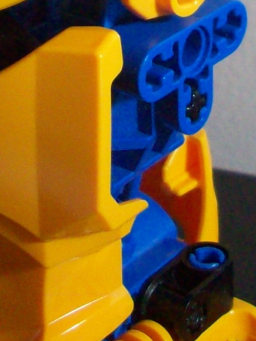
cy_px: -219
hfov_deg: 10.3
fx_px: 1420
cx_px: 144
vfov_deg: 12.8
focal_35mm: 144
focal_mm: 6.2
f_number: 2.8
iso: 160
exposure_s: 1/45.7
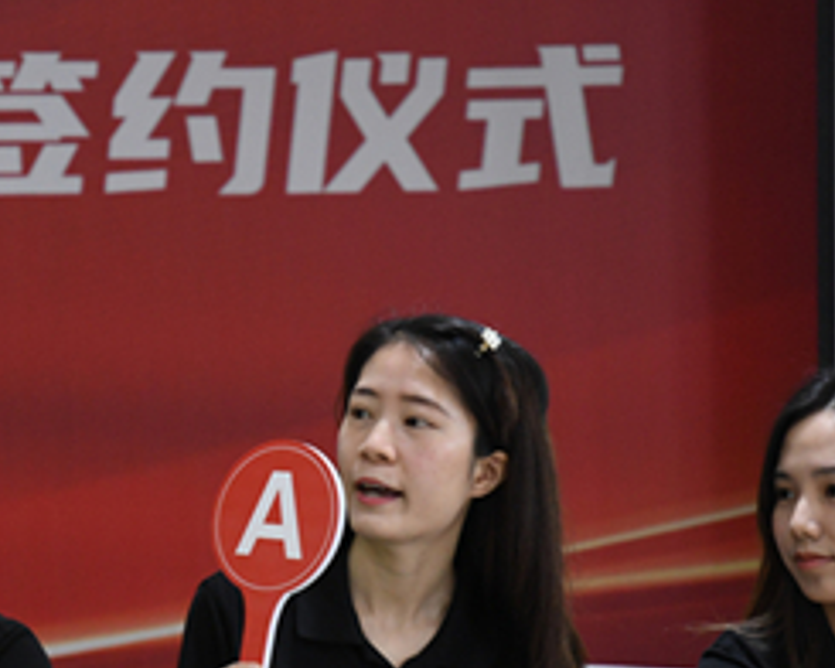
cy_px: 544
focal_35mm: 172
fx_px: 4251
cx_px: 368
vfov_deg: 9.0
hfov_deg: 11.2
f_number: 4
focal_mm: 60
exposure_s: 1/125
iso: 1600
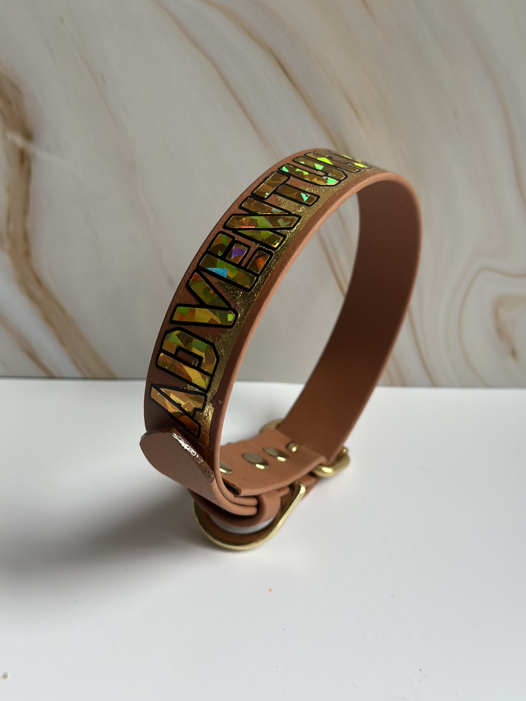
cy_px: 350
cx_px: 263
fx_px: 972
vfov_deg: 39.7
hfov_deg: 30.3
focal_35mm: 48
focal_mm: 6.86
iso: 80
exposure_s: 1/229
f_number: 1.78
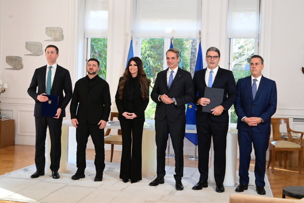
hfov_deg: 41.1
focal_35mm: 48
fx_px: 405
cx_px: 152
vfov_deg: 28.1
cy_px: 102
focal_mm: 48
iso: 8000
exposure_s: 1/640
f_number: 6.3
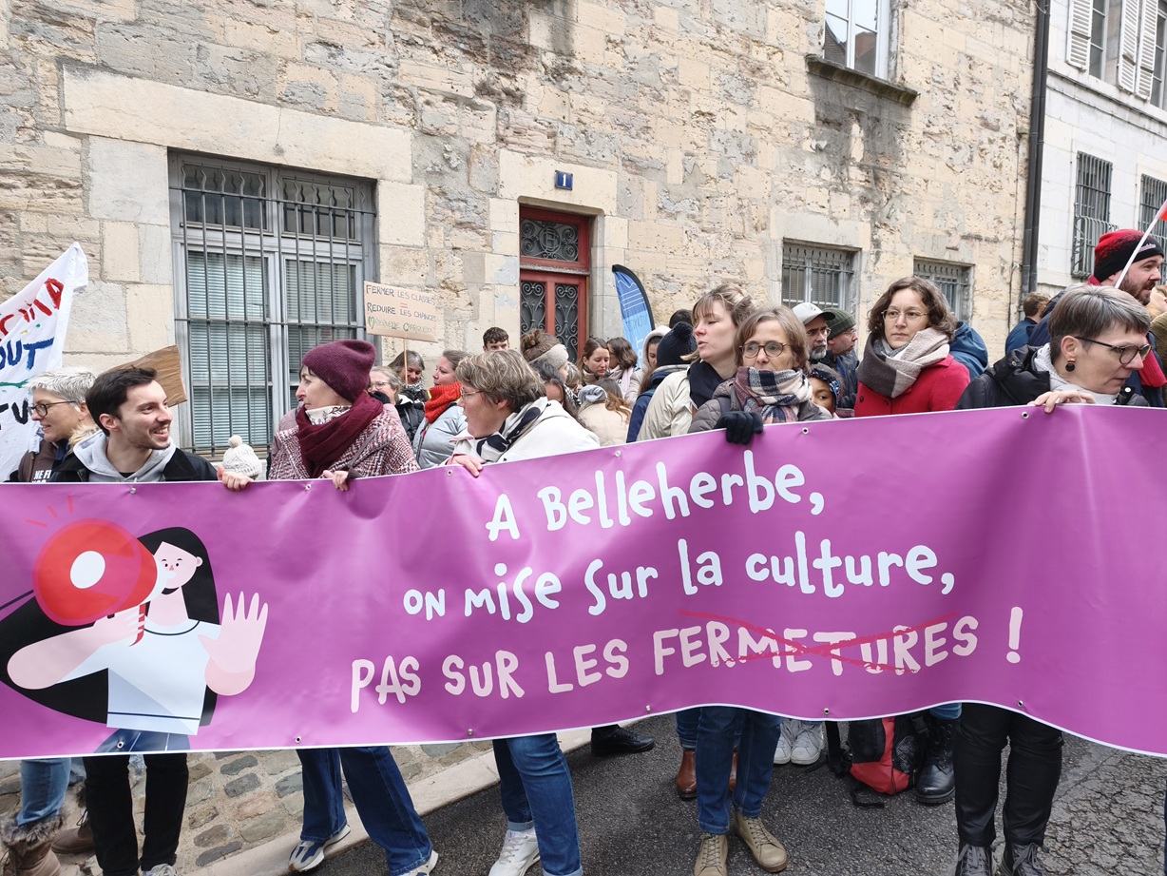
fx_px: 775
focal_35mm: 23
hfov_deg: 73.9
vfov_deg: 58.9
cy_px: 438
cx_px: 584
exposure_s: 1/325
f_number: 1.62
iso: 50
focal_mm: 6.45
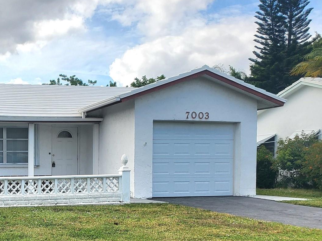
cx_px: 12
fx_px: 474
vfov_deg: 28.0
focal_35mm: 51
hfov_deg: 34.6
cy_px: 193
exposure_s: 1/1429
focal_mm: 4.3
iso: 50
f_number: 2.4
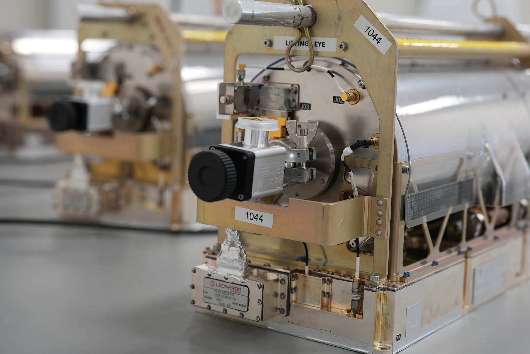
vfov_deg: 22.6
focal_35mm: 60
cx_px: 285
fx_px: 884
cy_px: 149
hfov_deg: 33.4
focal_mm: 50
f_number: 2.5
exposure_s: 1/160
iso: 1250
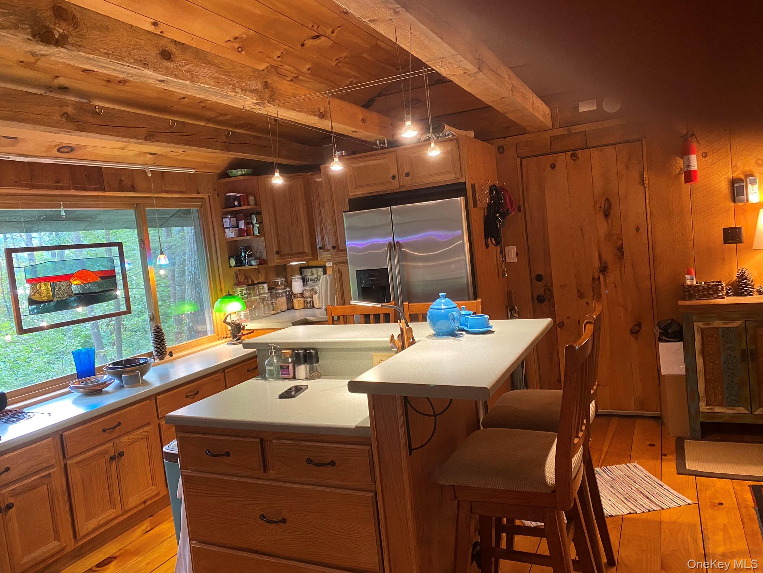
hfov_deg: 67.3
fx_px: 573
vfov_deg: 53.1
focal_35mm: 26
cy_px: 286
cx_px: 382
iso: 400
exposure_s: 1/40
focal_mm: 4.25
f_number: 1.8
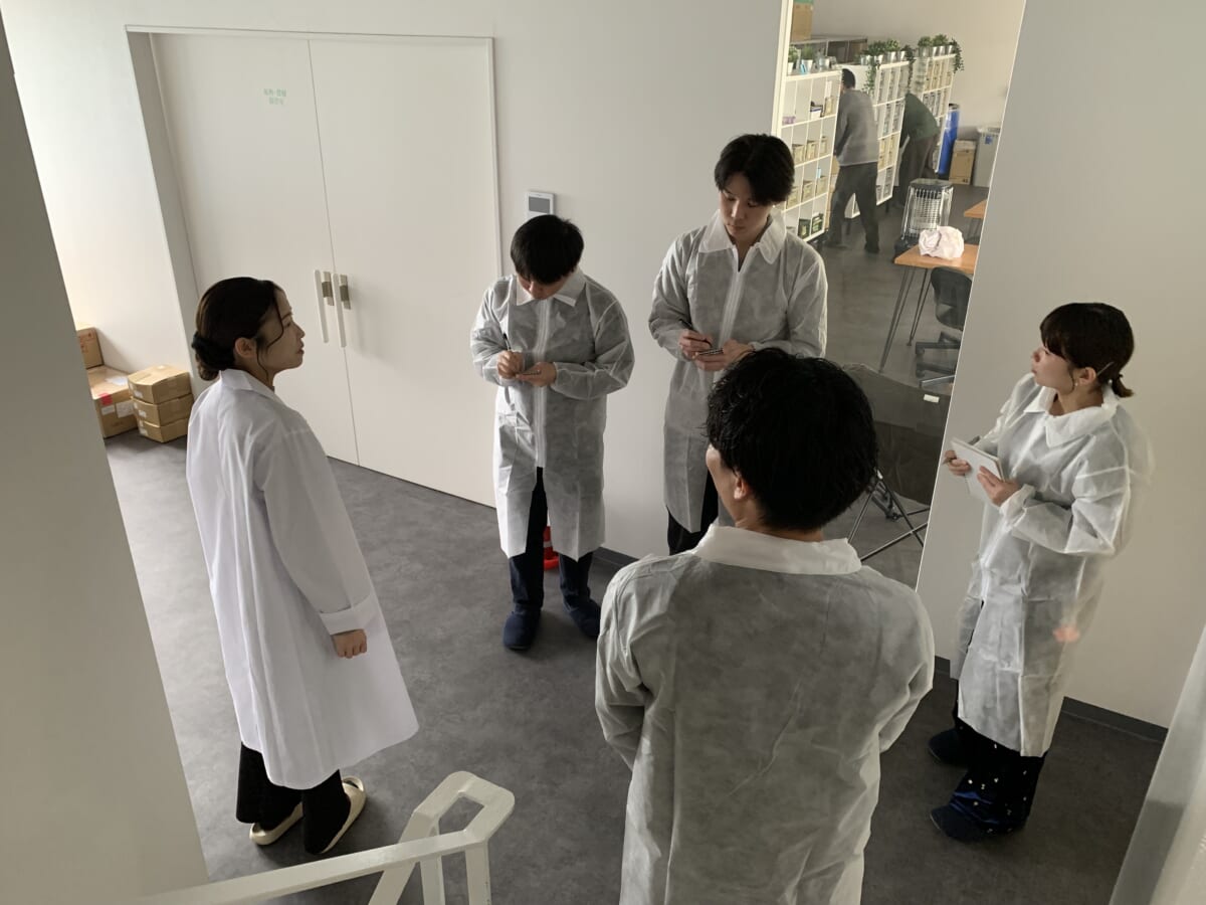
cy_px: 452
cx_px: 603
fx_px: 906
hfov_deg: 67.3
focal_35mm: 26
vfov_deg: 53.1
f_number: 1.8
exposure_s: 1/60
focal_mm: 4.25
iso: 250
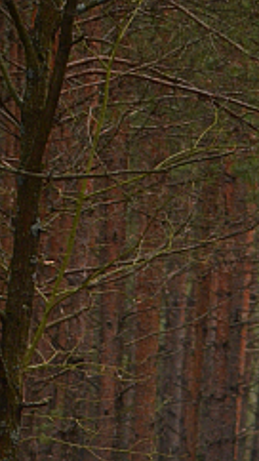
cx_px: 388
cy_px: 695
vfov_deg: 2.3
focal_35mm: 946
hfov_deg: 1.3
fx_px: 11558
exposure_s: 1/60
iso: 400
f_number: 5.6
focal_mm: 190
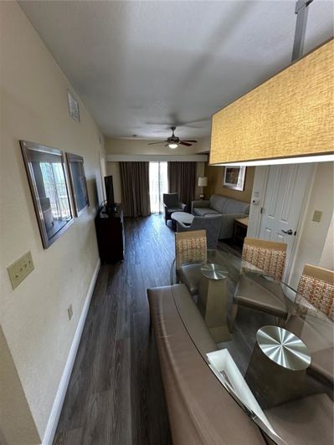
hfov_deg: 85.7
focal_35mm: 14
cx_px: 167
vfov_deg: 102.1
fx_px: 180
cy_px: 222
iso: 200
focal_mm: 2.22
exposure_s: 1/60
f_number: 2.2
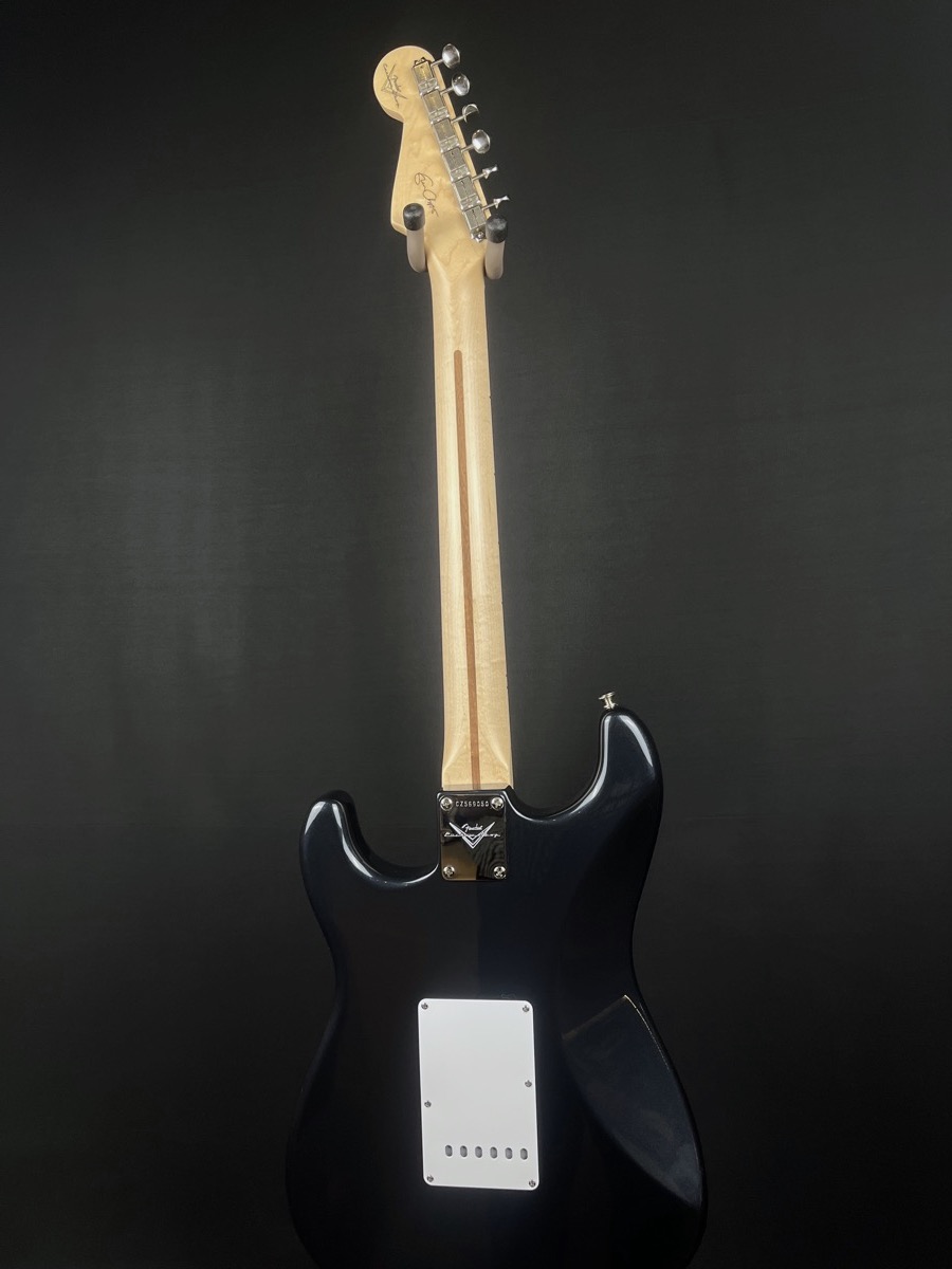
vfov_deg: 67.3
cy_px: 634
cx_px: 476
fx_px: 953
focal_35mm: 26
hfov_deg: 53.1
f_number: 1.6
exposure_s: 1/120
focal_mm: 5.1
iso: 100
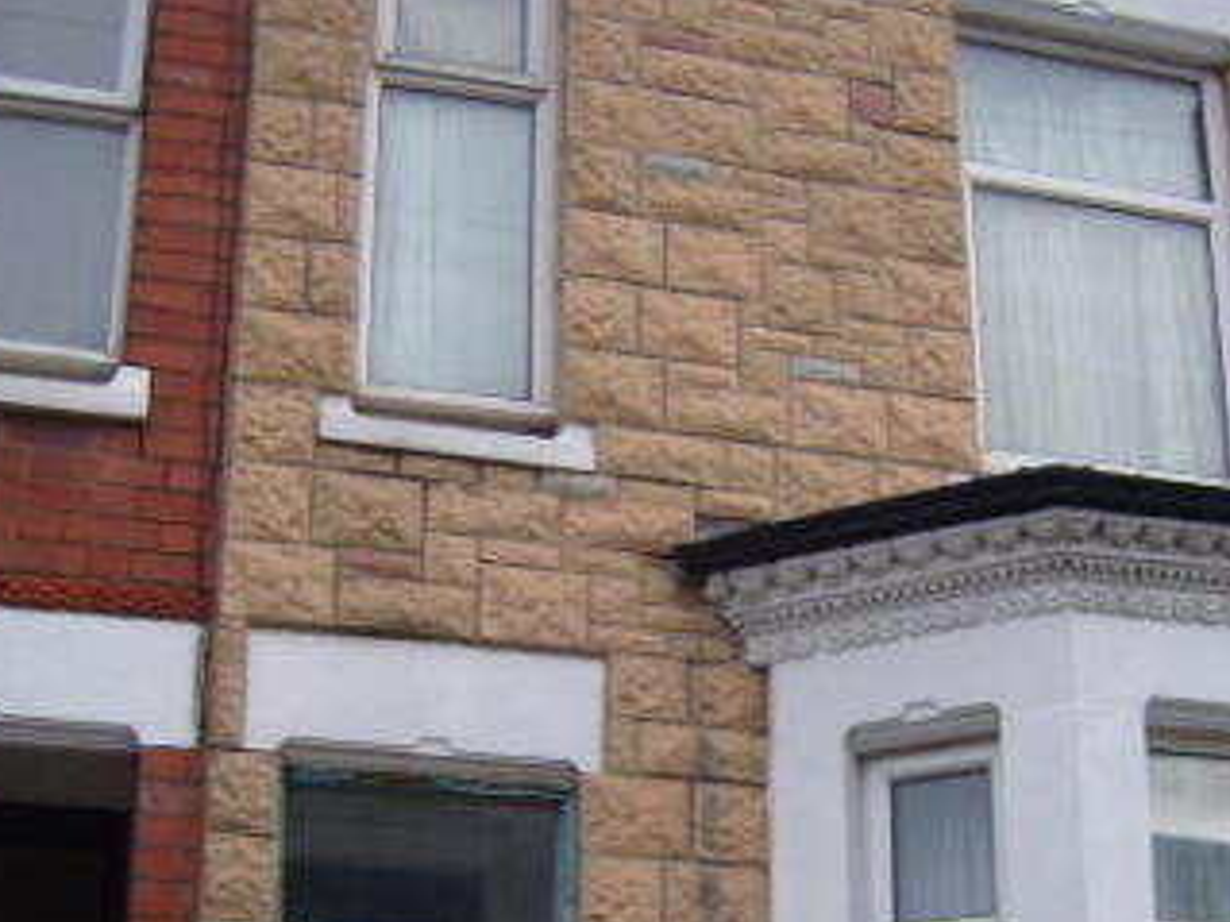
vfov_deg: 22.6
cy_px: 735
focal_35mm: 64
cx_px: 758
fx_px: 2273
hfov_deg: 30.2
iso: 80
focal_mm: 7.4
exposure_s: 1/90
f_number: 7.1
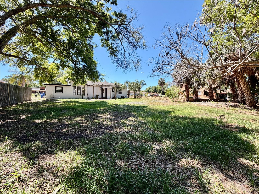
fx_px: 105
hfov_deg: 102.1
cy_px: 97
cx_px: 130
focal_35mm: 14
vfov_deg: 85.7
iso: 50
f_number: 2.2
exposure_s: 1/502
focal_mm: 2.22
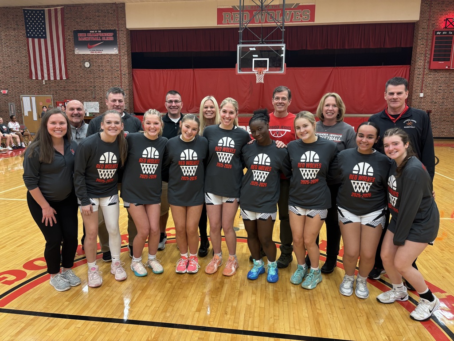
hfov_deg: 67.3
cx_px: 227
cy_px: 170
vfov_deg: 53.1
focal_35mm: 26
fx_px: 341
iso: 125
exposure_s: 1/44
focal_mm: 5.96
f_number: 1.6
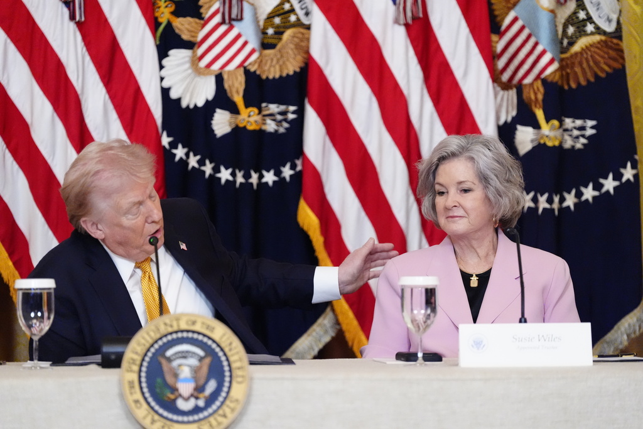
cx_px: 322
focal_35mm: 167
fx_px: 2983
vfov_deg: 8.2
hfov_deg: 12.3
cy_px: 214
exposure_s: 1/400
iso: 10000
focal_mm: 167
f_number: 3.2
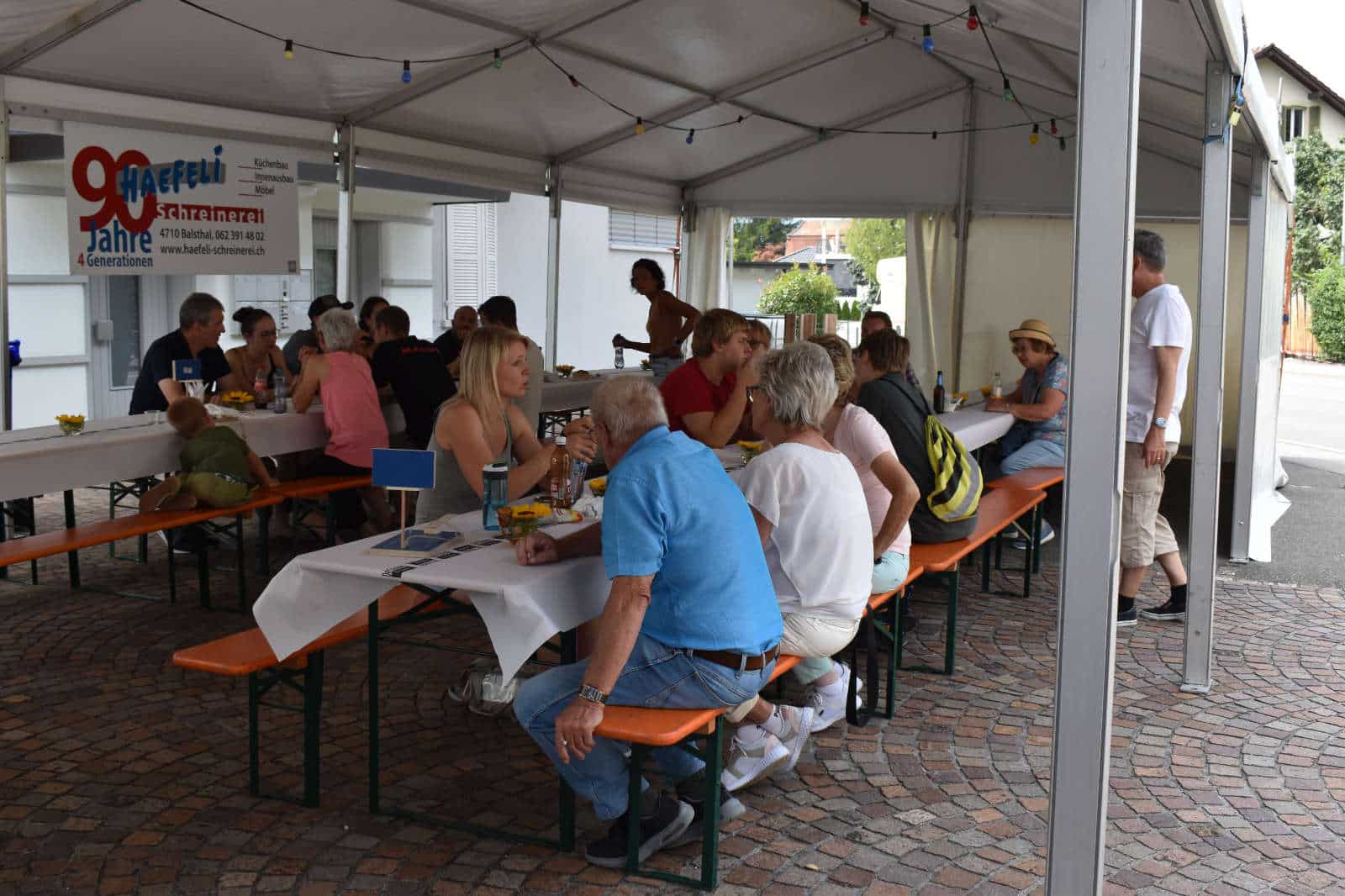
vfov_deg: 35.5
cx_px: 672
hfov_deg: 51.3
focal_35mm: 38
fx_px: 1401
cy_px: 448
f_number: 7.1
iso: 400
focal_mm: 25
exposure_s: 1/200
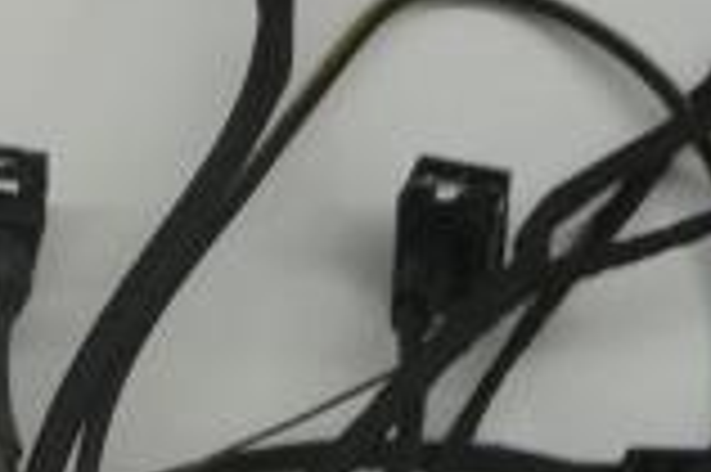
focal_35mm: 189
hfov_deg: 10.1
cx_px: -688
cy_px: 270
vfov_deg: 7.2
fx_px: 3729
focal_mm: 4.7
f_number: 3.3
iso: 100
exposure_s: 1/30
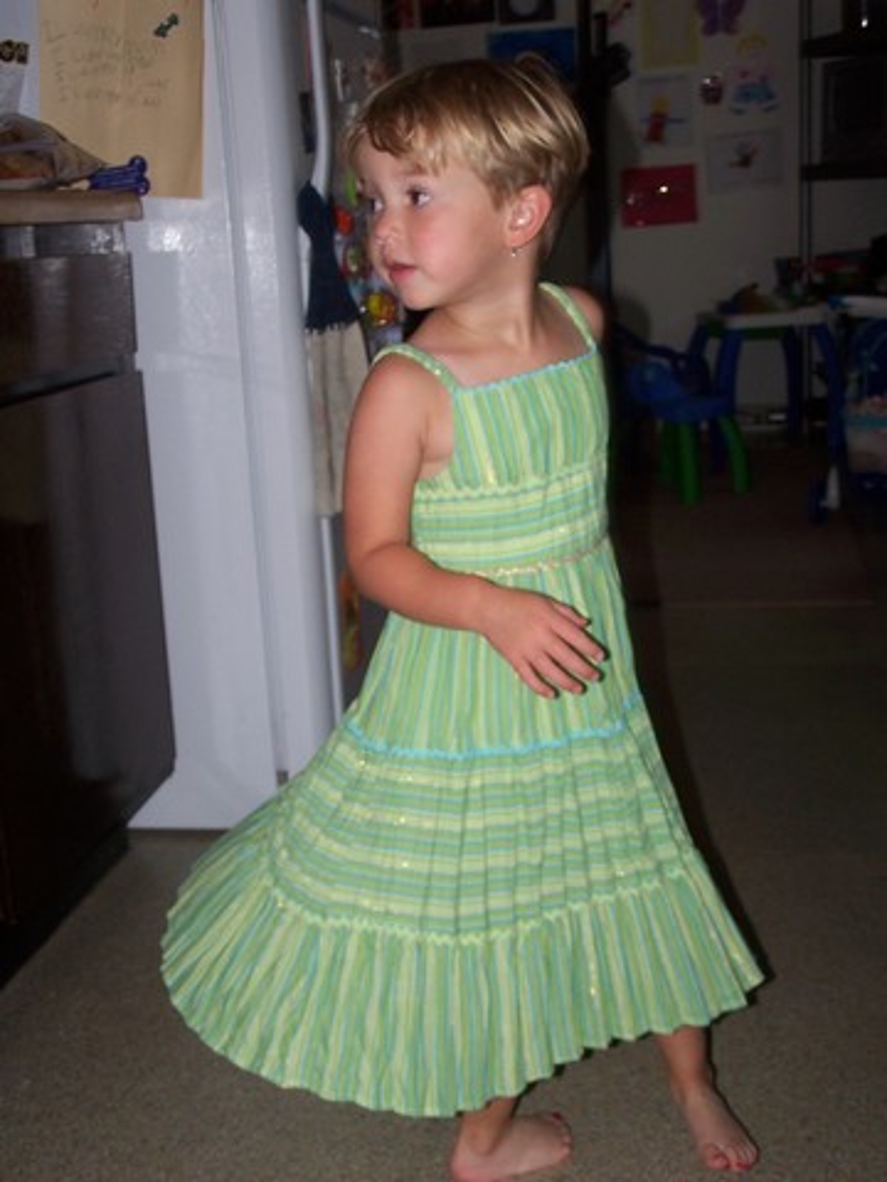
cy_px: 591
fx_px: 1742
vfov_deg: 37.5
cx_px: 444
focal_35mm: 51
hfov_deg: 28.6
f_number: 3.2
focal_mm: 8.5
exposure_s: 1/60
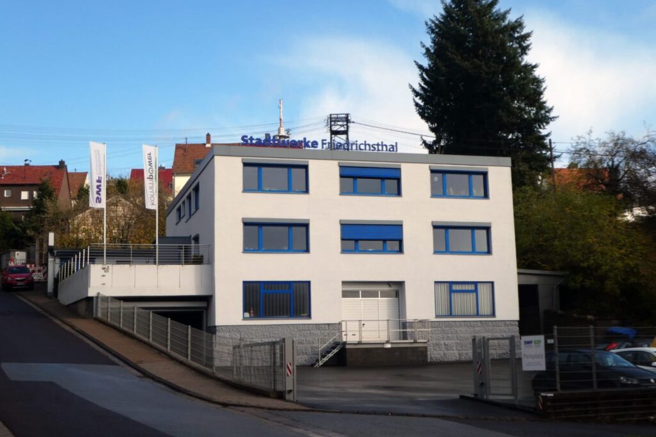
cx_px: 328
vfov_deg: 27.5
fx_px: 893
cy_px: 201
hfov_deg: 40.3
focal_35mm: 49
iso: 80
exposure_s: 1/500
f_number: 4
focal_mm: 8.4
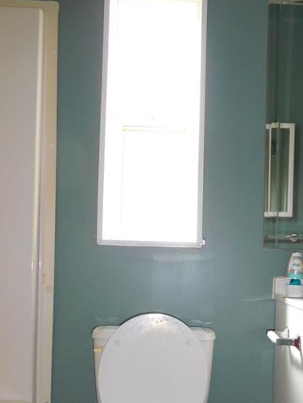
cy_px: 250
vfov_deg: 48.5
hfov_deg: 37.3
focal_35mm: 38
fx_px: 443
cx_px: 203
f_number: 3.4
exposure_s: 1/40
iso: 125
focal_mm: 4.5
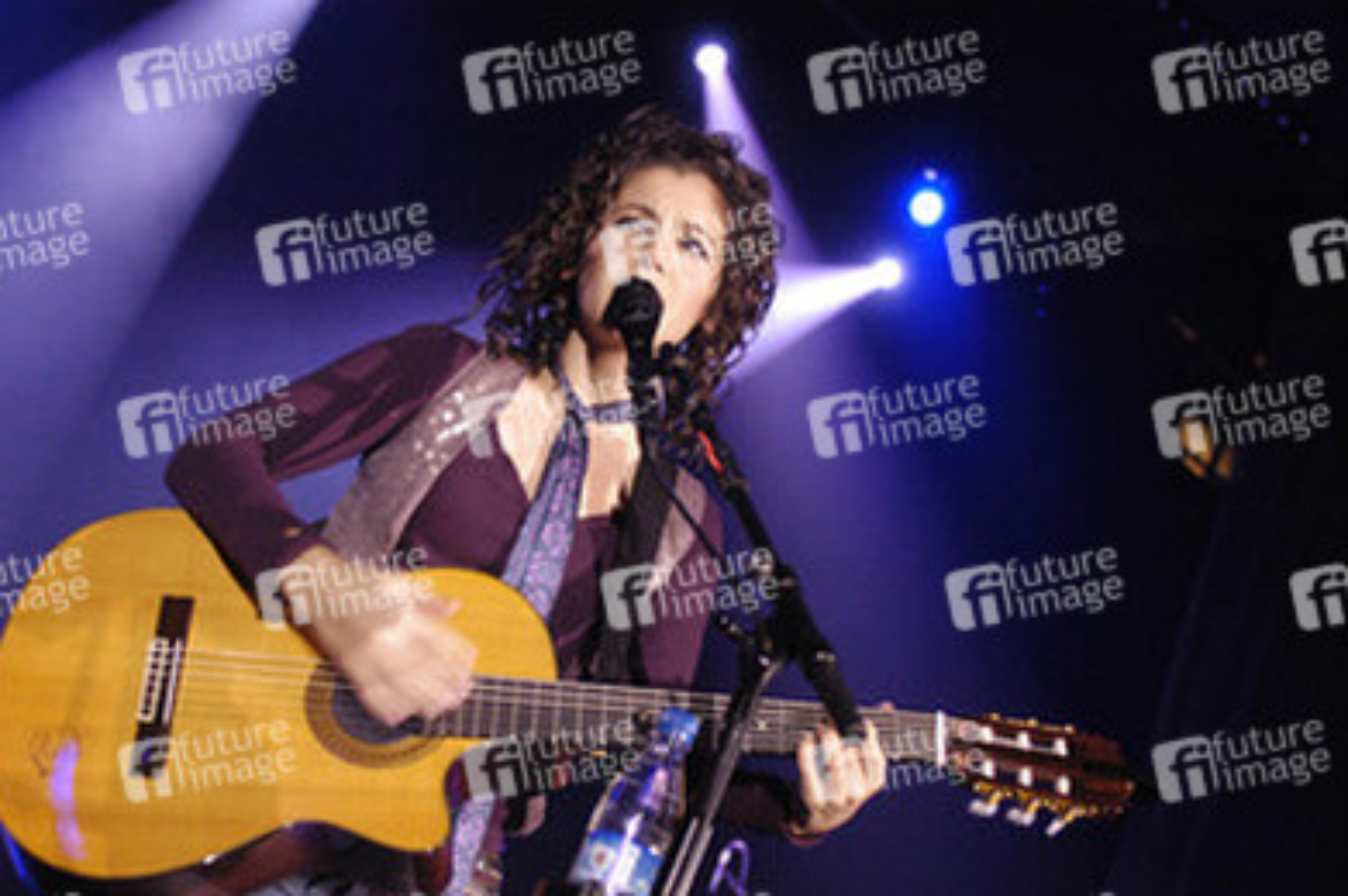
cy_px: 503
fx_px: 2266
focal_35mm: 61
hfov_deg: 33.1
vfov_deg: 22.4
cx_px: 598
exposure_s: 1/45
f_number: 2.8
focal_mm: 35
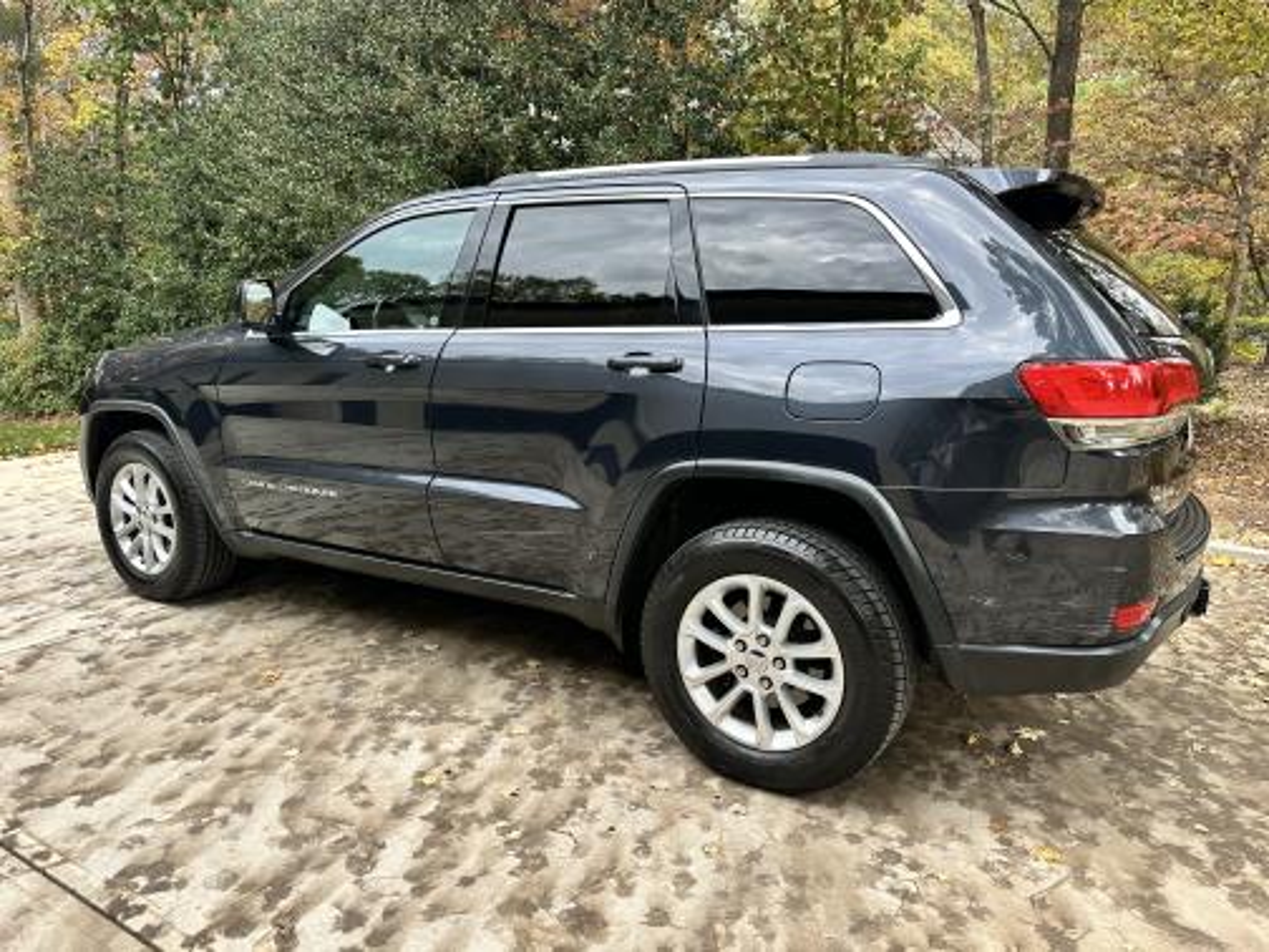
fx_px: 880
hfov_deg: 71.6
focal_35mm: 24
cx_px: 634
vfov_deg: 56.8
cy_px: 476
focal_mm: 6.86
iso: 64
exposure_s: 1/213
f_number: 1.78
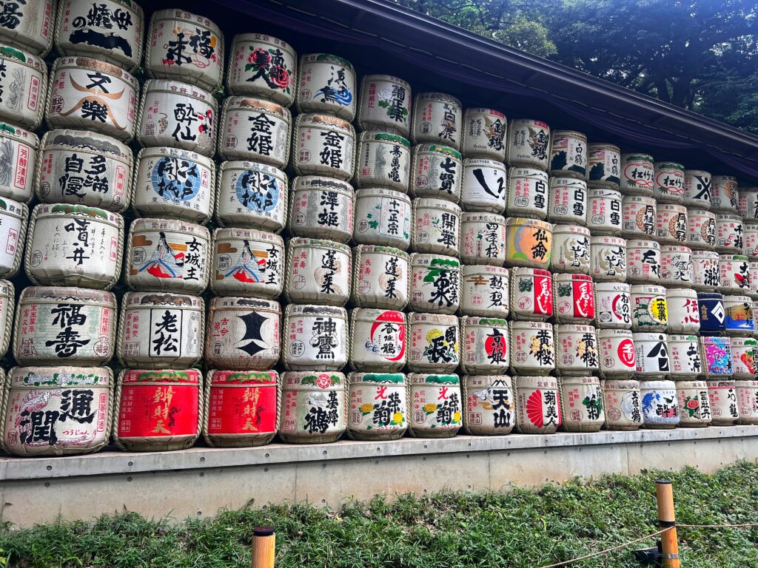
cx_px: 379
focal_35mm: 26
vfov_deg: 53.1
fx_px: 569
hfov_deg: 67.3
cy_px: 284
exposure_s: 1/526
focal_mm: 5.7
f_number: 1.5
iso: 50
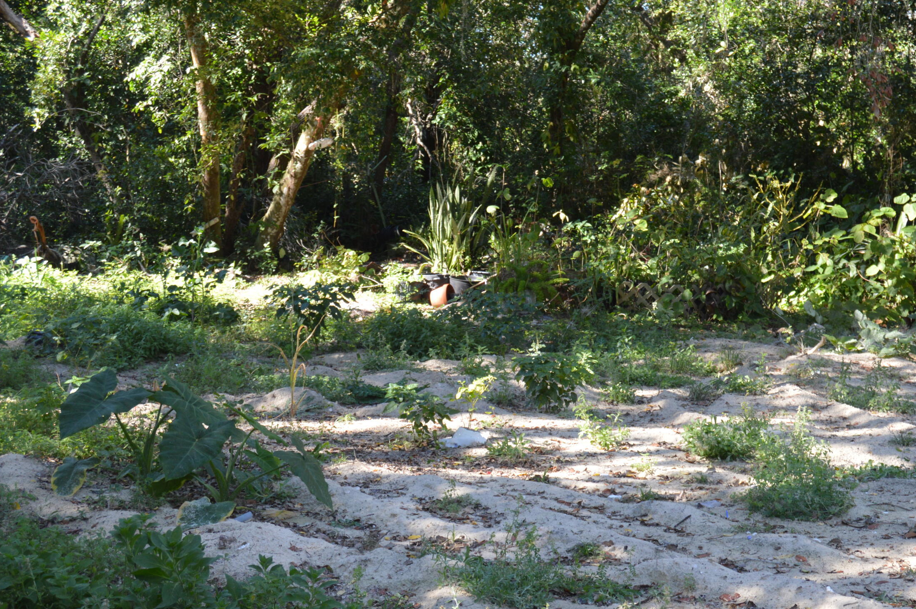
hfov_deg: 28.1
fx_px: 1822
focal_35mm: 72
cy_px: 244
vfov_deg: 18.9
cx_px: 582
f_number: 5.6
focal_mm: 35
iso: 400
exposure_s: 1/125
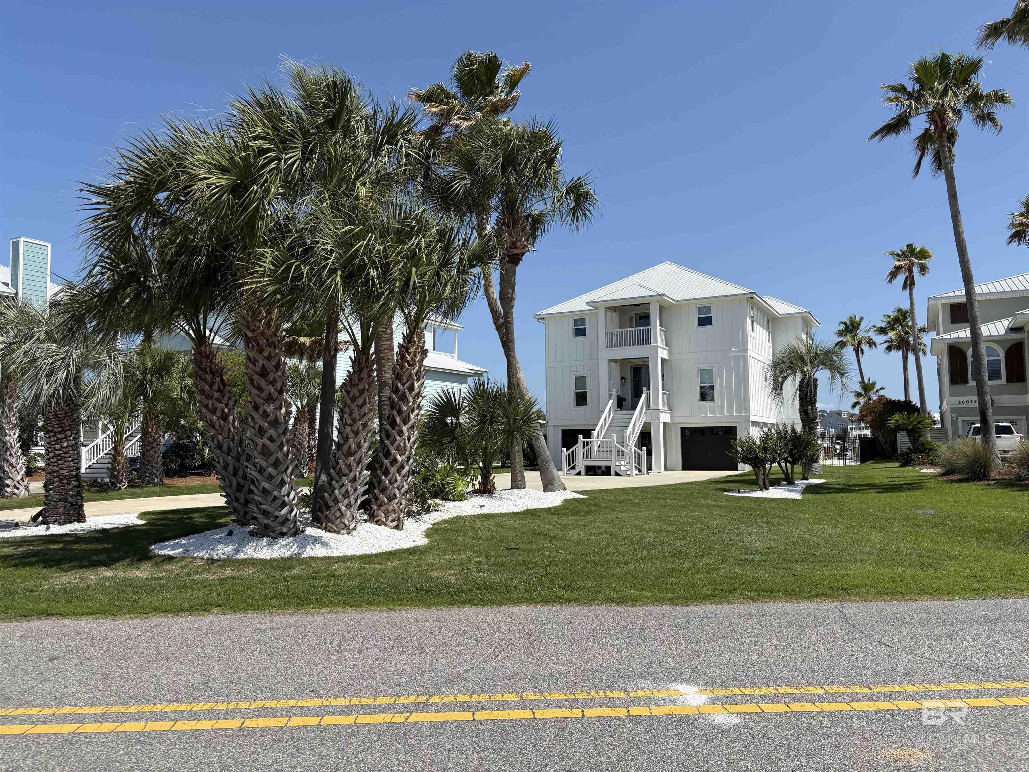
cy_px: 386
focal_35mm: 26
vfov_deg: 53.1
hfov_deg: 67.3
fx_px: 773
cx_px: 514
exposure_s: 1/4065
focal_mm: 5.96
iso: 50
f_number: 1.6
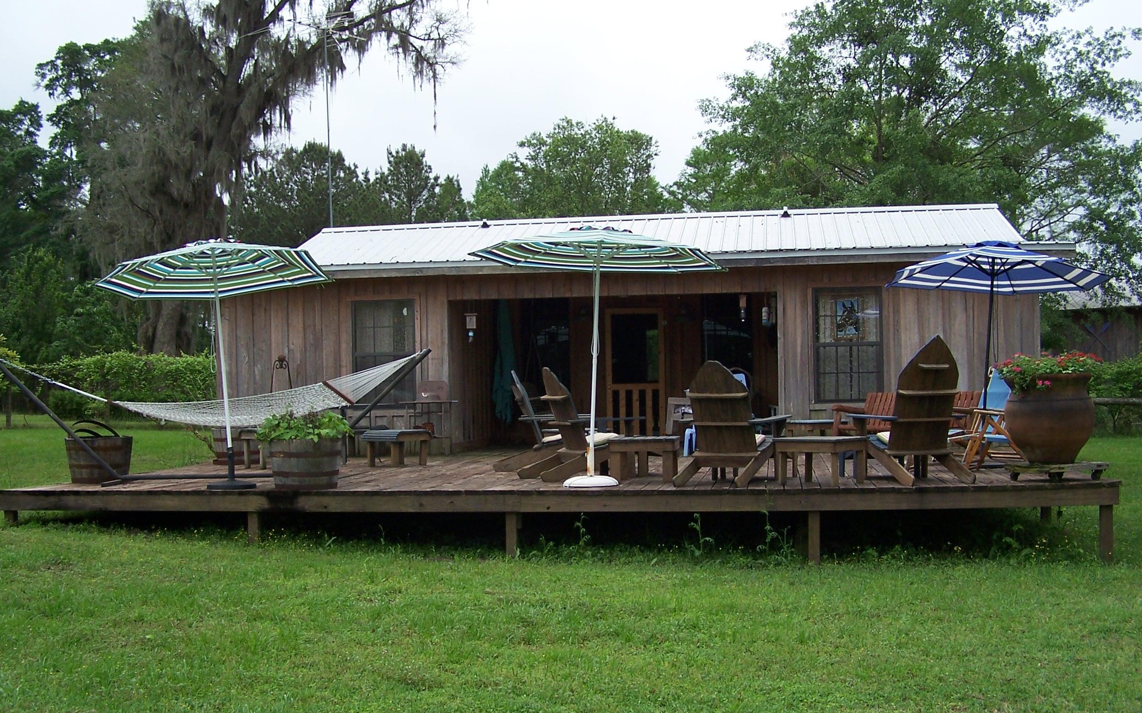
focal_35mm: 42
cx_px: 594
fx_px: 1307
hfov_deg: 47.2
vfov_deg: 30.5
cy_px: 366
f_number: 2.8
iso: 80
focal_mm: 6.3
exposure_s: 1/640
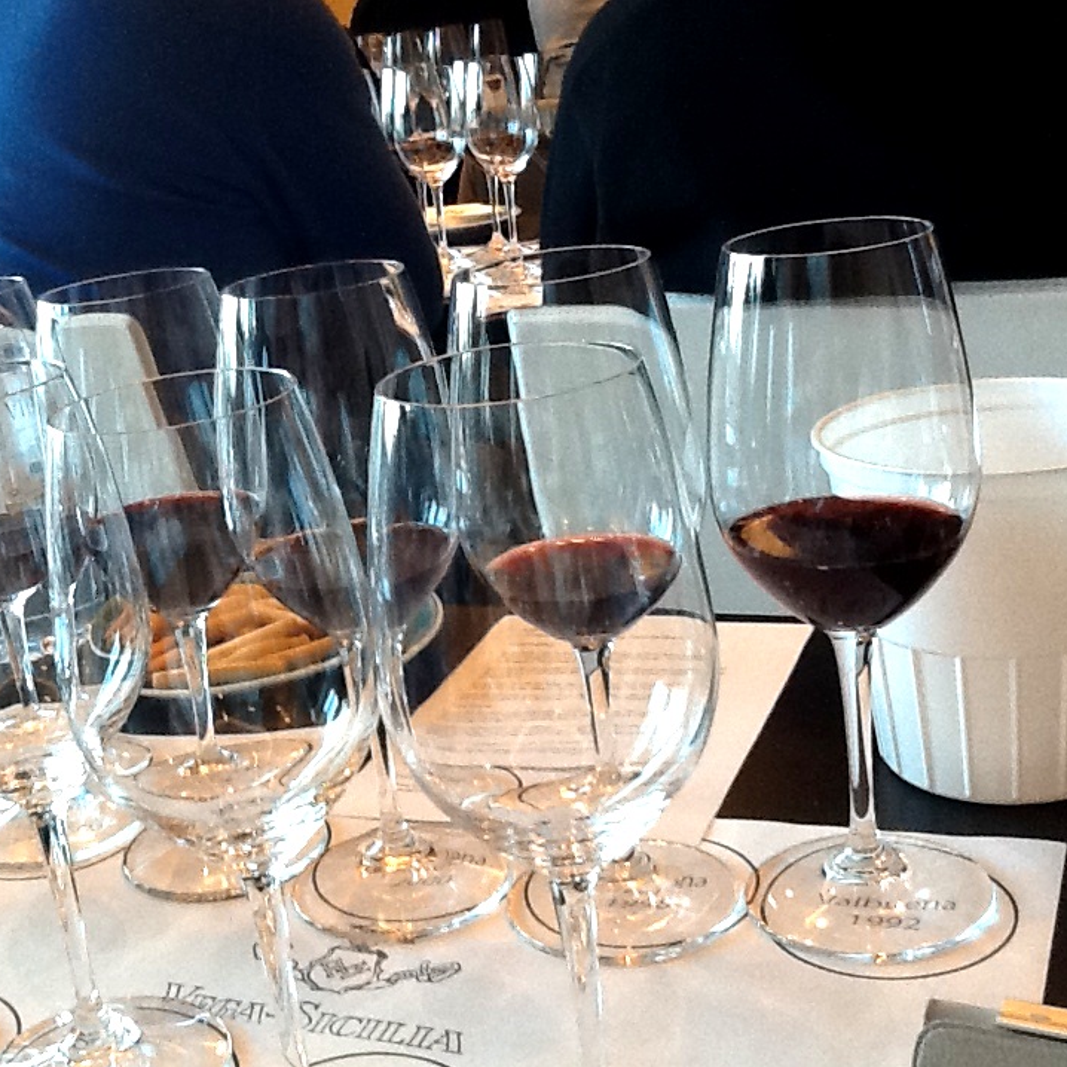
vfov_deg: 32.8
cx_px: 385
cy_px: 534
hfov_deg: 32.6
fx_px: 1813
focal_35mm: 52
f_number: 2.4
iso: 100
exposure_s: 1/30
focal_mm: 2.03
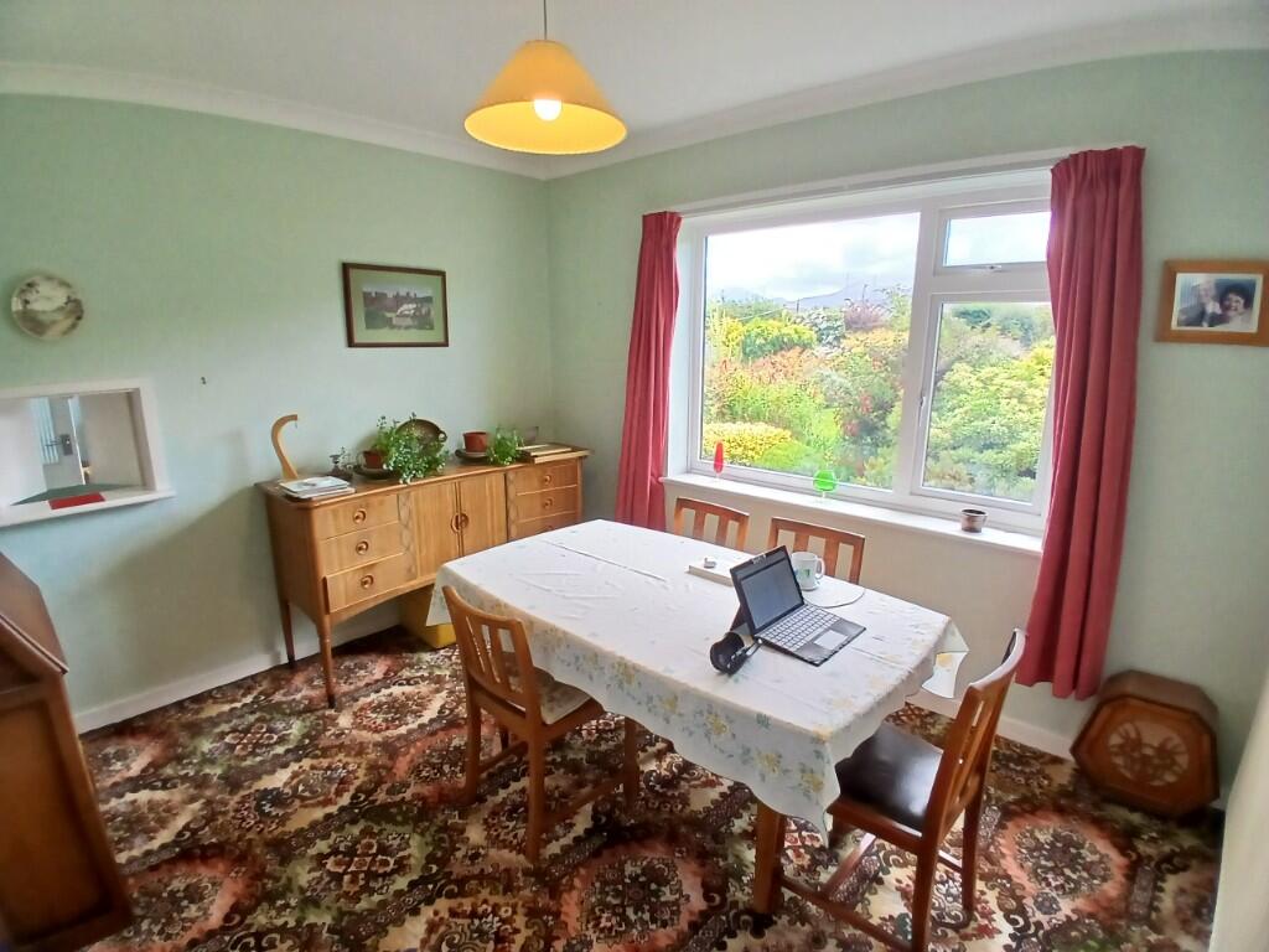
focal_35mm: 17
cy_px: 476
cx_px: 634
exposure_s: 1/100
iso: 100
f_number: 2.2
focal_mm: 1.4
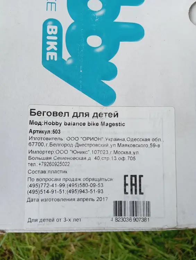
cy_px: 130
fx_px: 211
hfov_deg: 49.9
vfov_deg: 63.4
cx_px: 98
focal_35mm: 28
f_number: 1.8
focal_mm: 4.22
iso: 107
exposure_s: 1/136
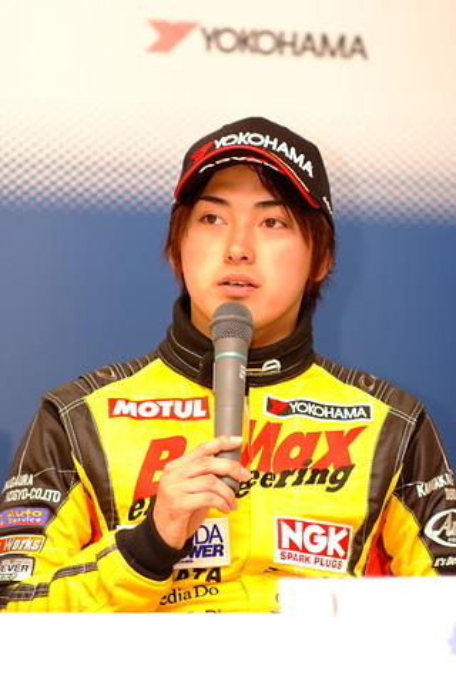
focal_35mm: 158
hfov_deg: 8.7
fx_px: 3002
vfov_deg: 13.0
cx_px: 228
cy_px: 342
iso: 400
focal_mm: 105
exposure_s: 1/125
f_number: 2.8
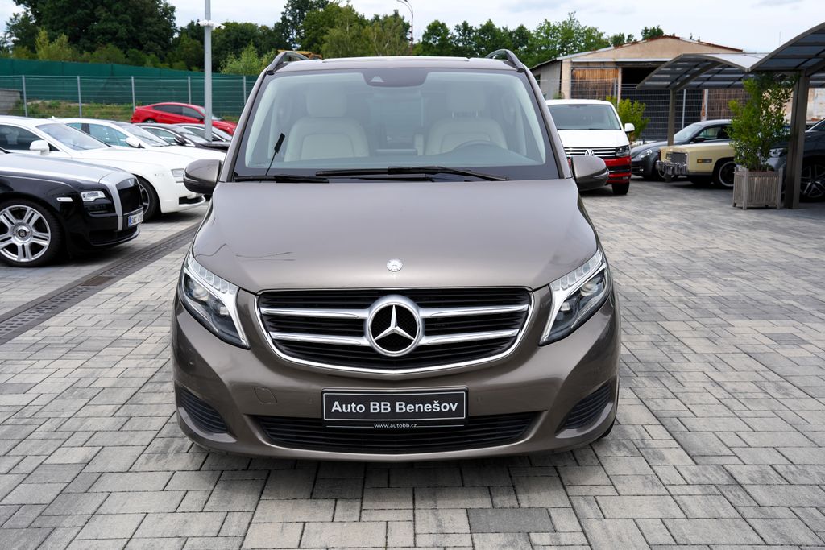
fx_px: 848
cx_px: 412
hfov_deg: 51.9
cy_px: 275
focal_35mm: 37
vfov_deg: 36.0
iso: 100
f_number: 7.1
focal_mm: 37
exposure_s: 1/250
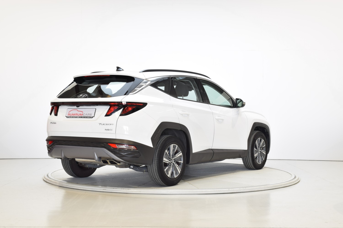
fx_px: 543
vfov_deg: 23.8
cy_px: 114
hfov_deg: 35.1
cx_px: 172
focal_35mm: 57
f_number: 10
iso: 100
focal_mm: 38
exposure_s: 1/5
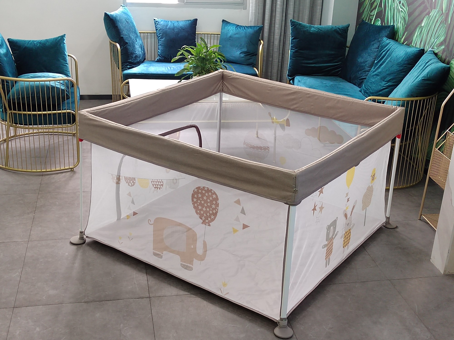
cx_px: 227
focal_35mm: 45
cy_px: 170
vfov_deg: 32.2
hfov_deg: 42.1
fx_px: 590
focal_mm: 5.52
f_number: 1.9
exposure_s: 1/100
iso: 2378
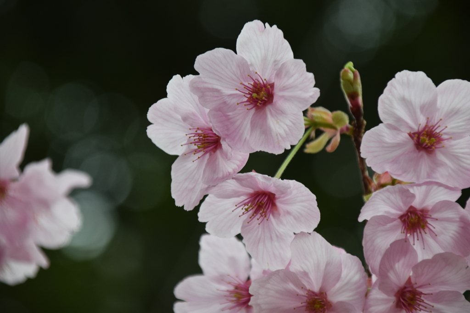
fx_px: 3915
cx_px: 235
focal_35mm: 300
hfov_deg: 6.9
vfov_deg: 4.6
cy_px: 156
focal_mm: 200
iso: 800
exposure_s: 1/250
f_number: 6.3
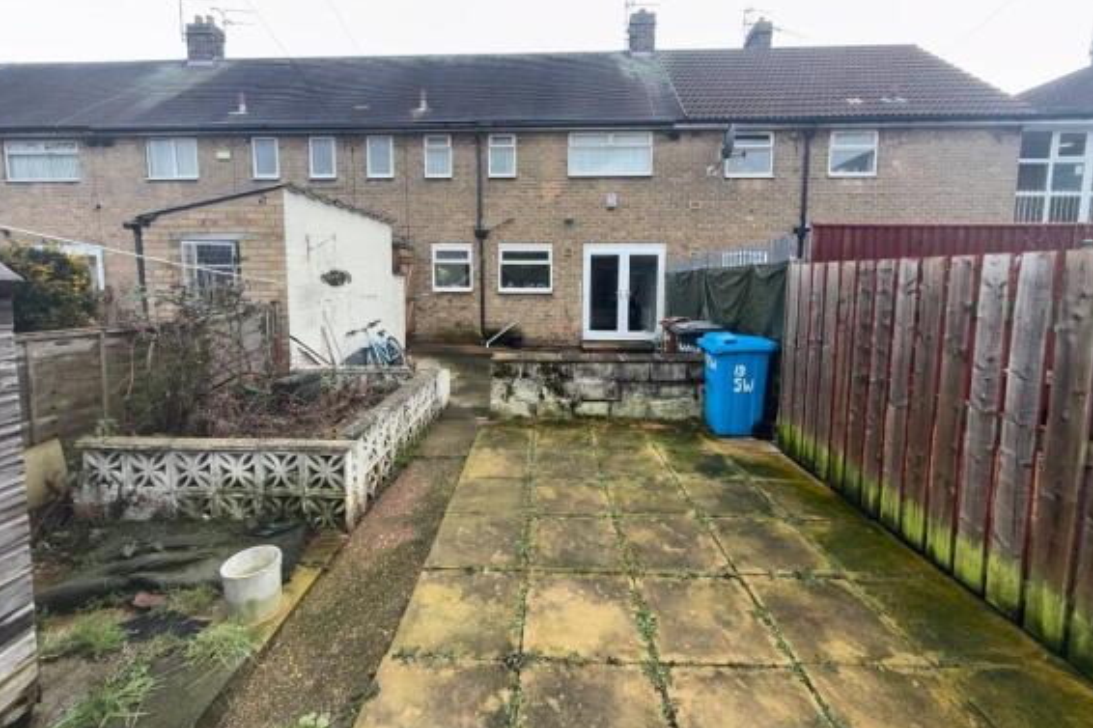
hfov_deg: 100.4
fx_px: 455
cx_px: 544
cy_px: 322
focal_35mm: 15
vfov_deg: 77.0
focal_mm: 2.22
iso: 32
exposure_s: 1/122
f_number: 2.2
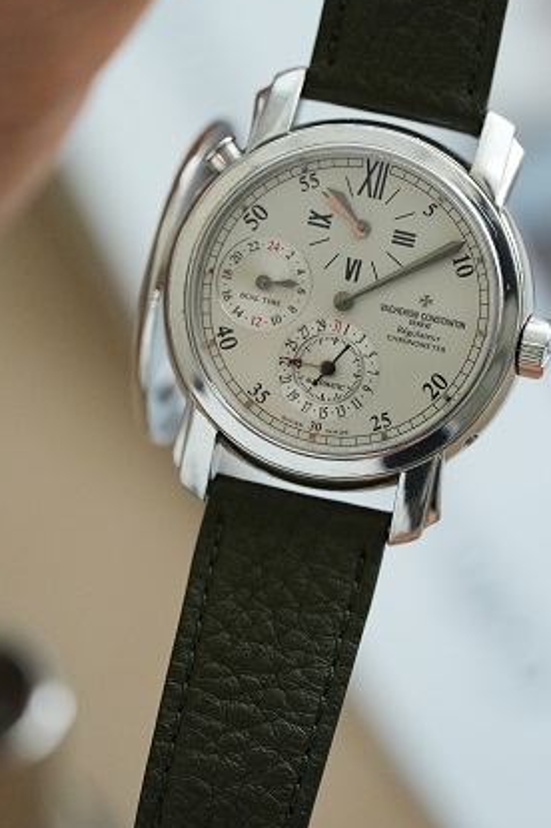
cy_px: 306
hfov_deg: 7.9
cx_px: 341
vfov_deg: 11.8
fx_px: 4001
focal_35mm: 174
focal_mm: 105
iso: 2500
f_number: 2.8
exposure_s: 1/250
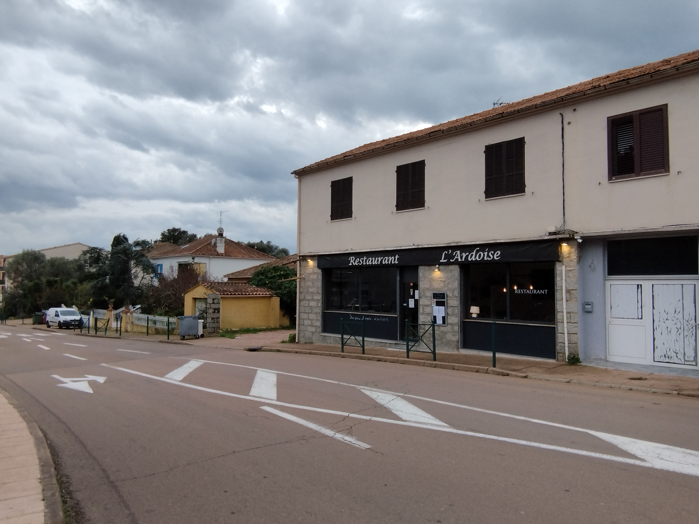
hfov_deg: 94.5
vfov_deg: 78.1
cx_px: 350
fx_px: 323
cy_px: 262
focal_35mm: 16
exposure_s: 1/594
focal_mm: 1.65
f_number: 2.2
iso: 50
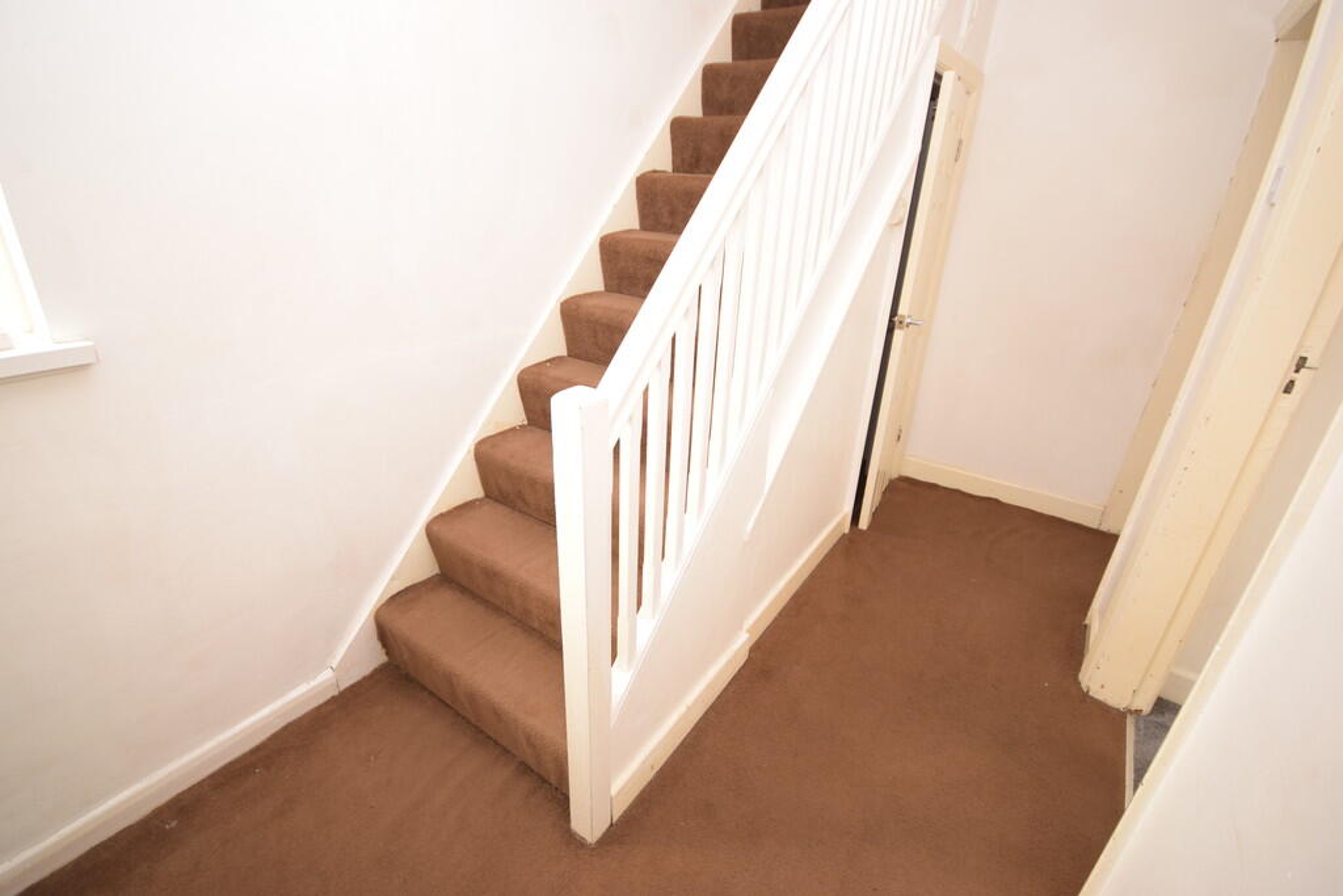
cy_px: 448
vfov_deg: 77.3
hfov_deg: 100.4
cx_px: 672
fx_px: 560
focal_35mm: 15
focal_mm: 10
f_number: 4
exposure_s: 1/60
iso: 800
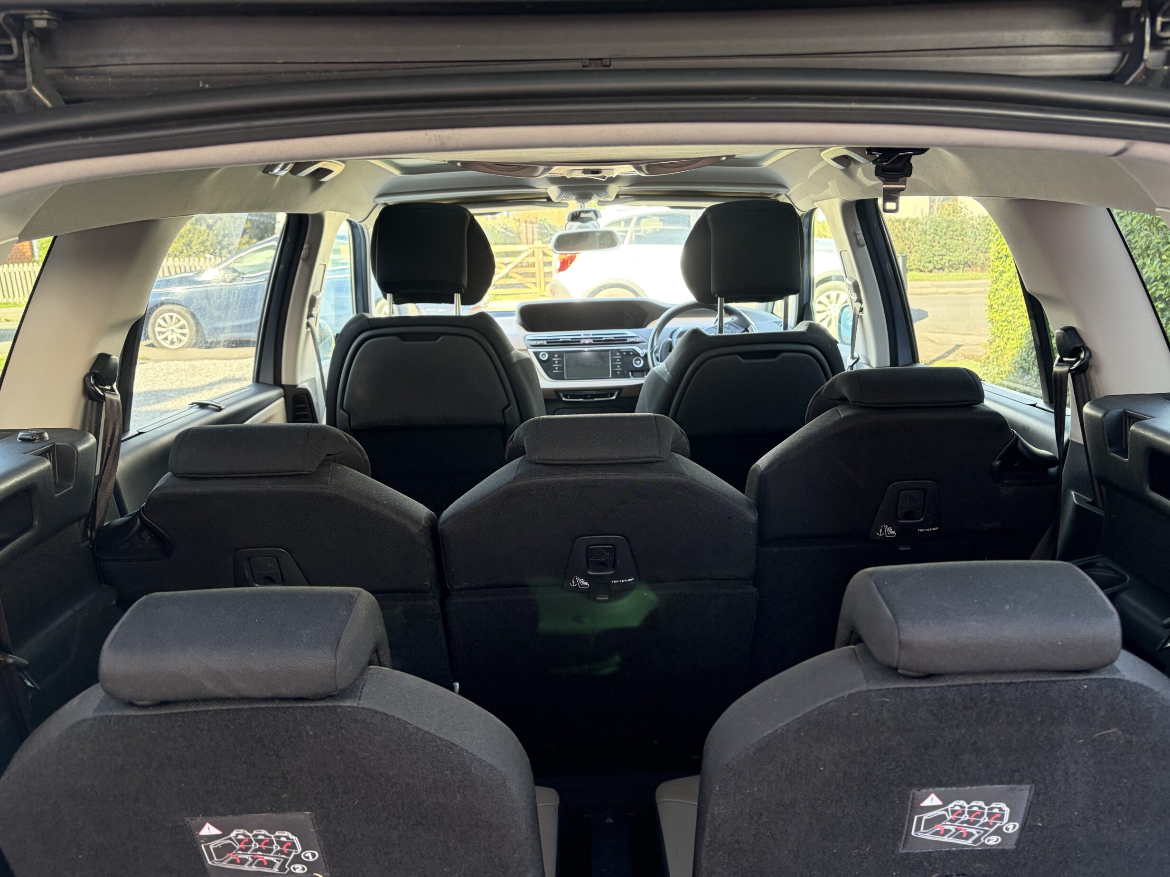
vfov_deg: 51.4
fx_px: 913
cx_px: 604
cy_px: 427
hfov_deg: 65.3
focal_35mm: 27
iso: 125
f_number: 1.6
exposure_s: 1/60
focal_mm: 5.96
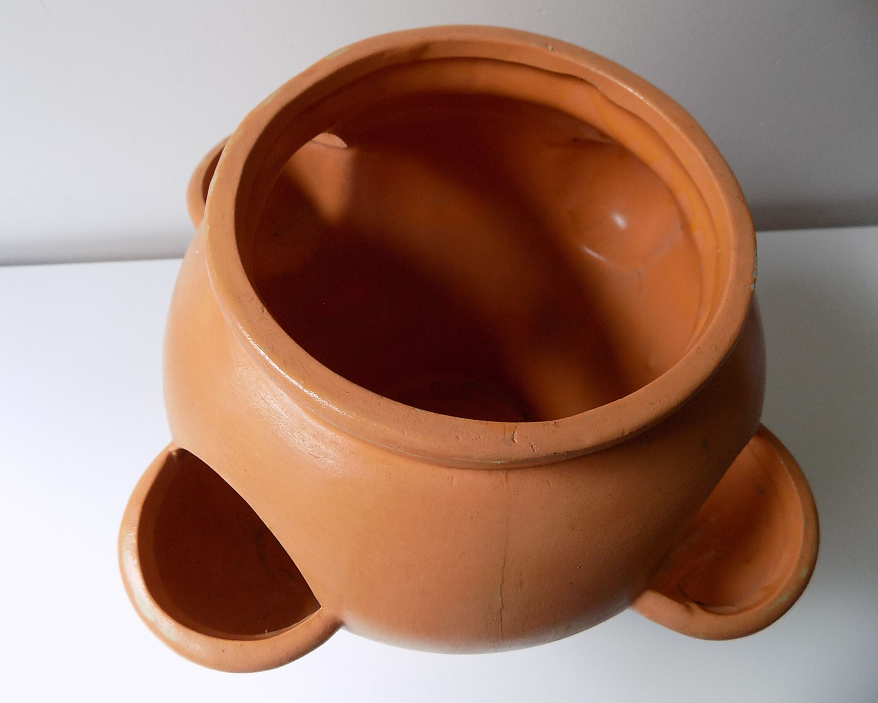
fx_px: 624
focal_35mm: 24
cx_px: 451
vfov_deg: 58.8
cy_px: 352
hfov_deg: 70.3
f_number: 3.1
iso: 125
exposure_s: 1/30
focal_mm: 4
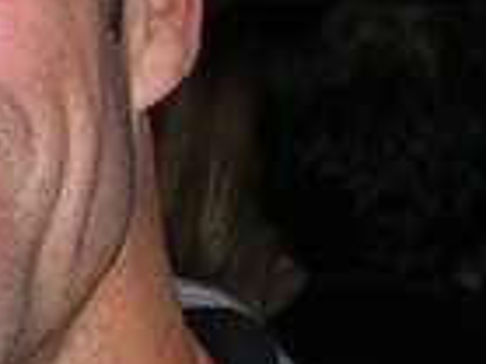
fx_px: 3844
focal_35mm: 274
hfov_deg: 6.9
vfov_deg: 5.3
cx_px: -643
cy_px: 662
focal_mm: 5.8
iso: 50
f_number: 2.8
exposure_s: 1/60.1
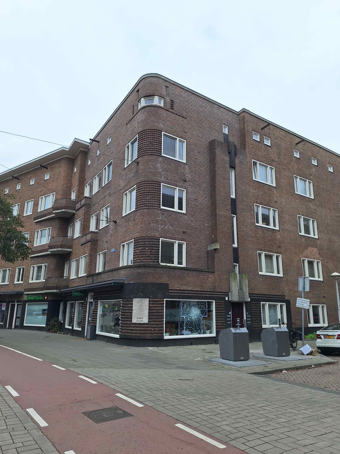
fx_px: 301
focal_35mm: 23
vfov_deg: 73.9
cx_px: 170
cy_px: 227
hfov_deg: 58.9
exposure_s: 1/216
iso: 40
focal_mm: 5.54
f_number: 1.8
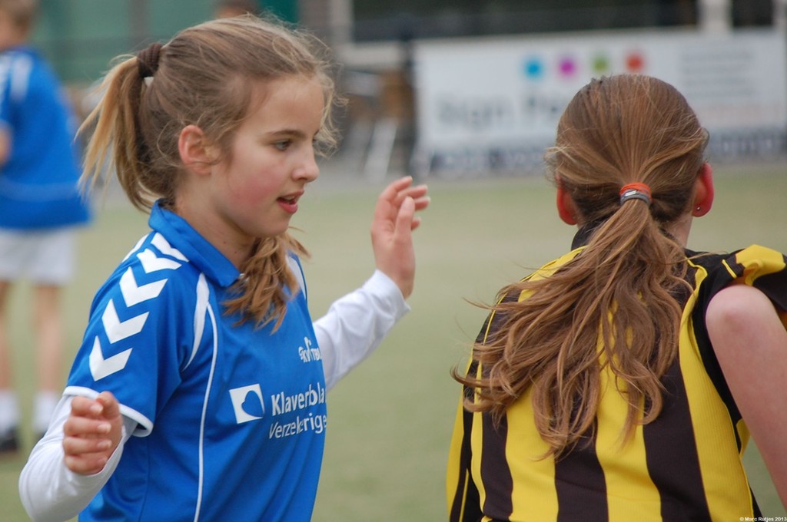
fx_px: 5404
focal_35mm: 248
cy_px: 261
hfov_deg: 8.3
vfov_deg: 5.5
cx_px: 394
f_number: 5.3
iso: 400
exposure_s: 1/640
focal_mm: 165
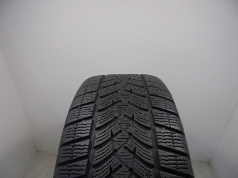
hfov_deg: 67.3
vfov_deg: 53.1
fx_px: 179
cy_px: 89
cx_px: 119
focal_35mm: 26
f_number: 3.5
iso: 100
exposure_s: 1/30
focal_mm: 4.6
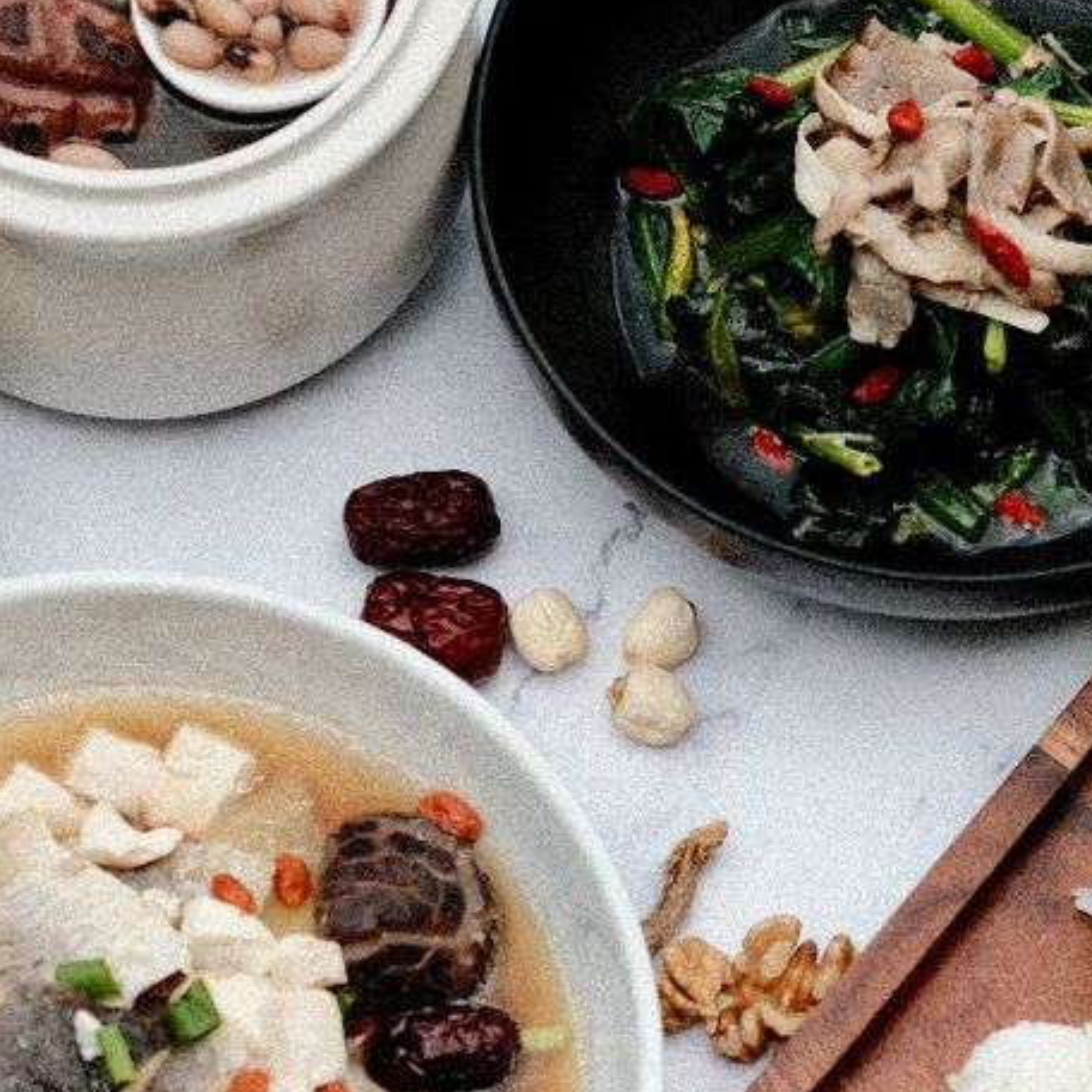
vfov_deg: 9.3
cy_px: 637
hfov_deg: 9.3
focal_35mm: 188
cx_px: 630
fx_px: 6710
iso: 125
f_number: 5.6
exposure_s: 1/120
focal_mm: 56
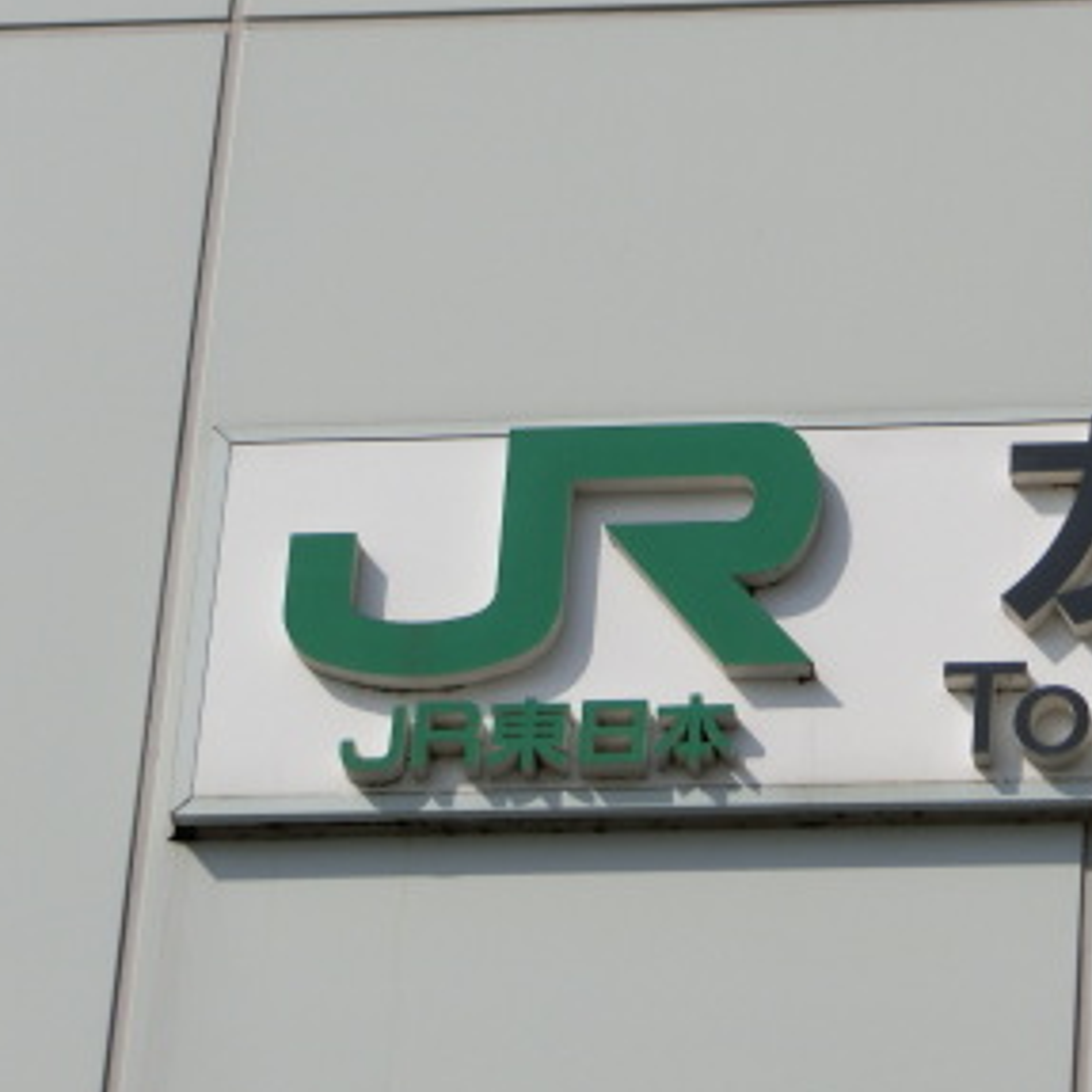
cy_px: 502
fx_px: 8708
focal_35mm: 244
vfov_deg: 7.2
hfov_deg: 7.1
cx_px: 1081
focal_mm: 22.1
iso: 80
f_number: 11.5
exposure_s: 1/320
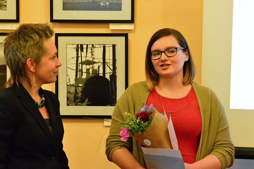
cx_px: 127
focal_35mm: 240
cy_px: 84
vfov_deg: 5.7
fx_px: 1691
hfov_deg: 8.6
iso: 6400
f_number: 7.1
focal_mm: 160
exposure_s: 1/50
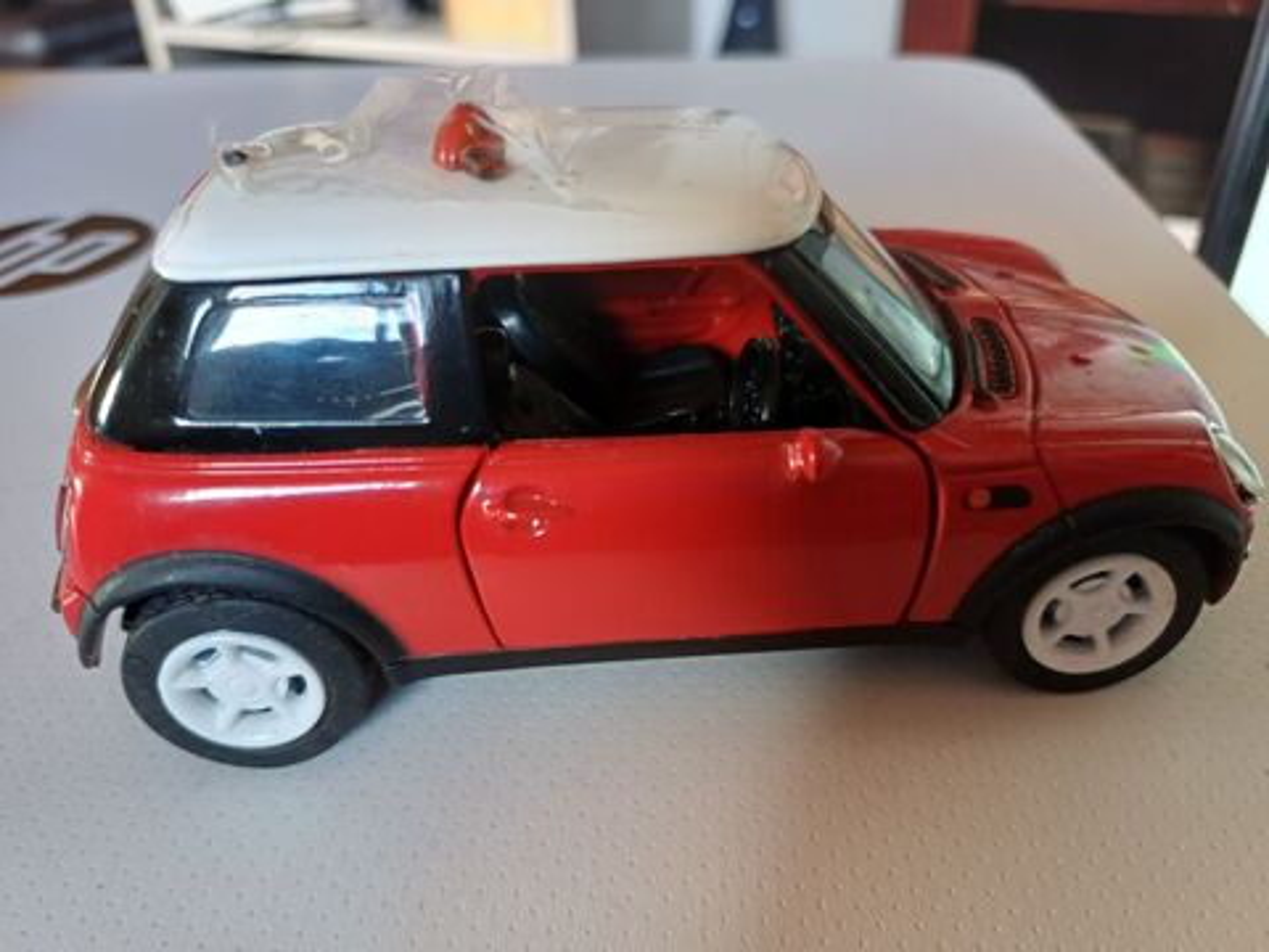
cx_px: 634
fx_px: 916
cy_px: 476
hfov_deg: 69.4
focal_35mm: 25
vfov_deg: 54.9
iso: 400
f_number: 1.8
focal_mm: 4.65
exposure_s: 1/50
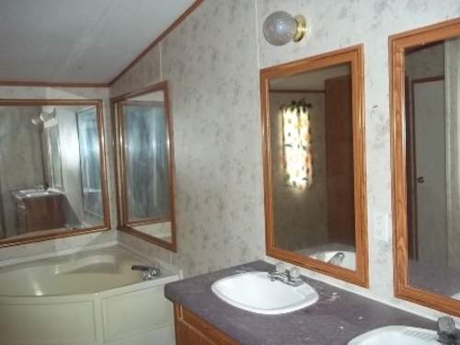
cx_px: 230
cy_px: 172
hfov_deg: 56.8
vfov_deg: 44.2
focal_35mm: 32
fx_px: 425
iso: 160
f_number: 2.9
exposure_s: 1/30
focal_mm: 5.7
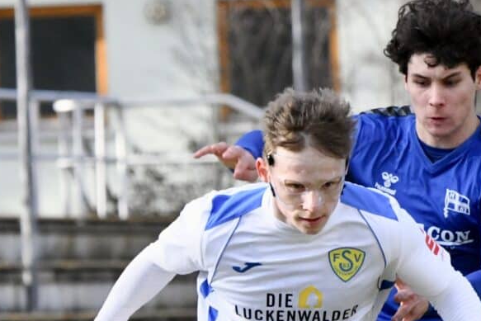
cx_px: 648
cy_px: 336
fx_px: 11733
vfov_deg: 1.6
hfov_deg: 2.3
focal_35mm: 878
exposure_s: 1/1600
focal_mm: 250
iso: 3200
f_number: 10
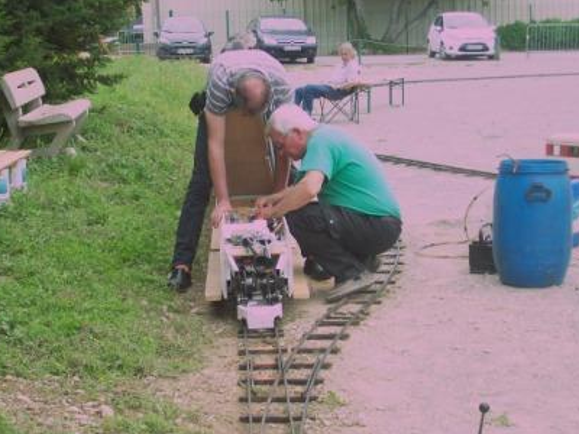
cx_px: 261
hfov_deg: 26.3
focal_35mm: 74
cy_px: 194
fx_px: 1238
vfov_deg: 19.9
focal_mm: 10.8
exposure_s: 1/250
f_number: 4
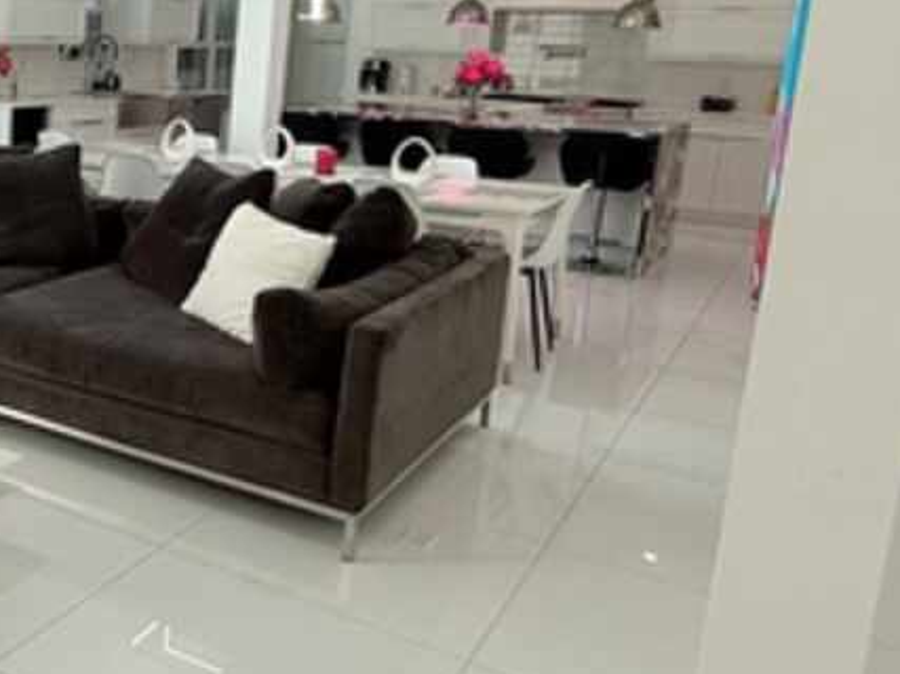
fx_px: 1092
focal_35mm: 42
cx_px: -84
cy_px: 230
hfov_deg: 37.6
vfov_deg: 34.0
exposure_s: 1/128
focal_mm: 2.22
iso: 64
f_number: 2.2
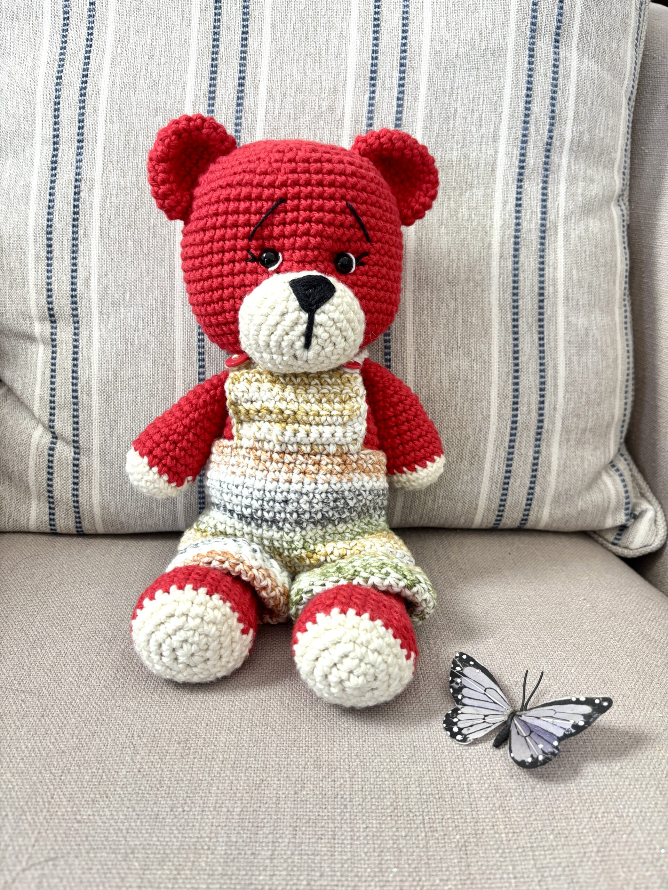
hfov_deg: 53.1
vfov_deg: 67.3
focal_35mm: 26
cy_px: 445
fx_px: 669
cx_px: 334
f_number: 1.6
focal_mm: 5.96
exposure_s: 1/70
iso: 125
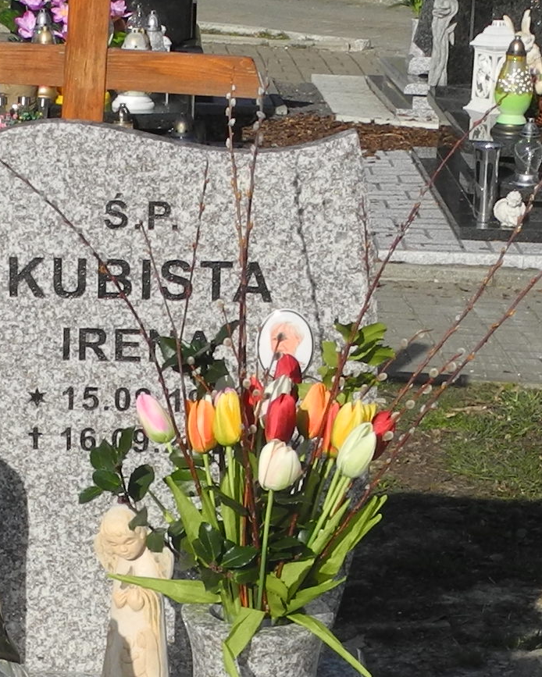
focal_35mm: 115
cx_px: 55
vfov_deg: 16.5
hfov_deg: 13.3
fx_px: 2305
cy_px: 608
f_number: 4.5
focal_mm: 6
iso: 100
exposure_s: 1/800
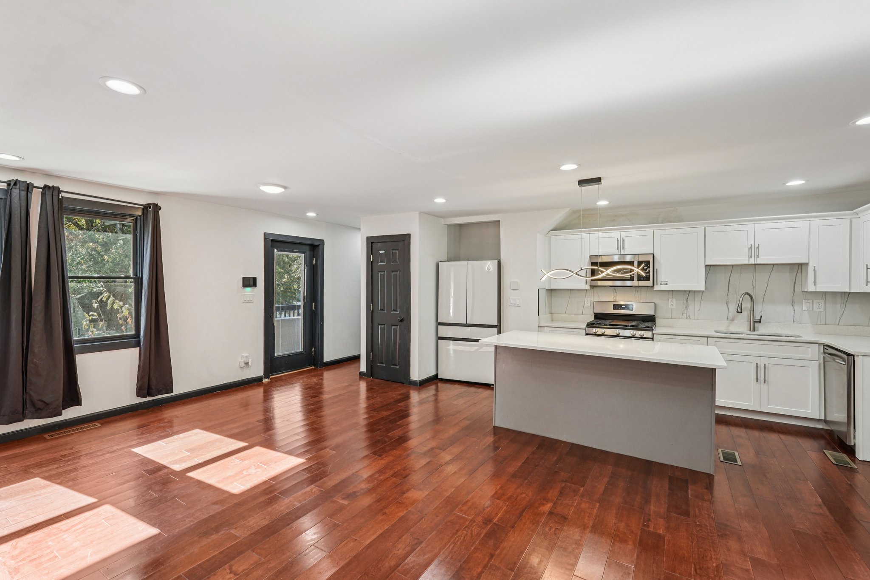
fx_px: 387
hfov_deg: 96.7
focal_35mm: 16
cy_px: 290
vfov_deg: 73.7
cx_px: 435
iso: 800
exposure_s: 1/60
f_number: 8
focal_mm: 16
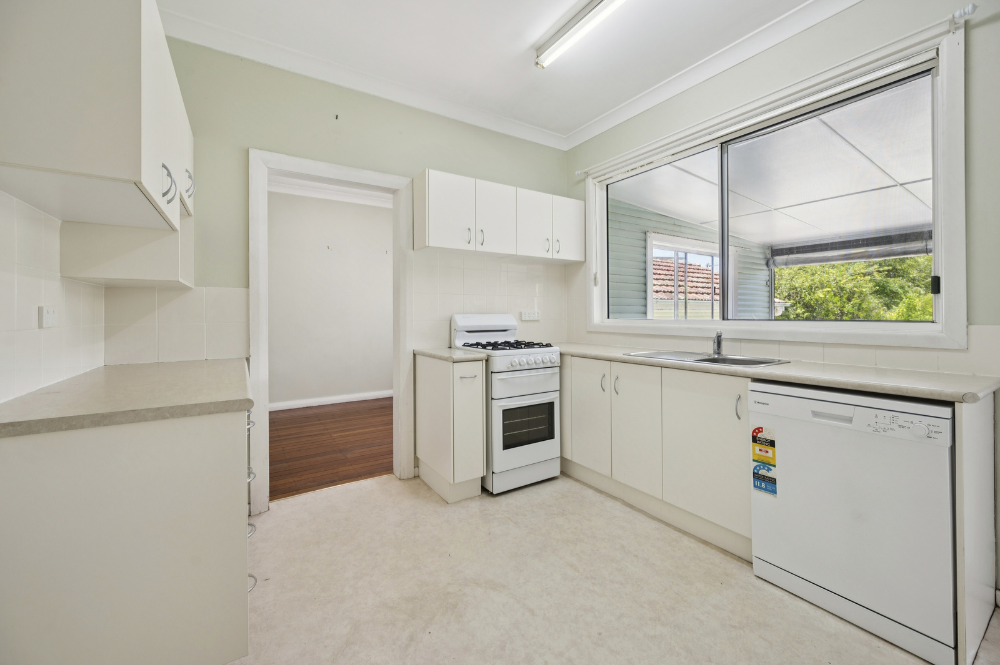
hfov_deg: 104.3
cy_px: 332
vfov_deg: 81.1
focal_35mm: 14
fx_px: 389
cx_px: 500
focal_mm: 14
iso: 200
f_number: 7.1
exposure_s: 1/50
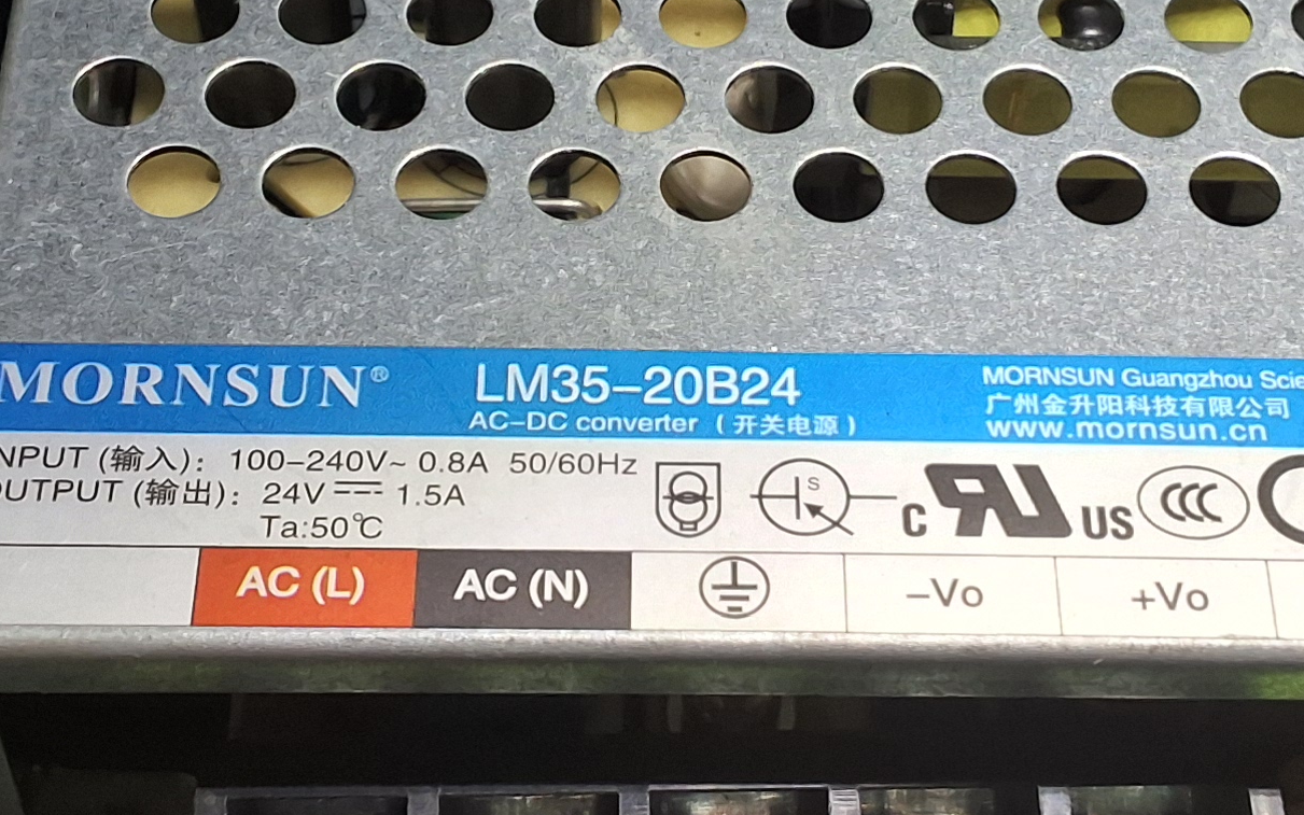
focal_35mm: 80
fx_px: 2843
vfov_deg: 16.3
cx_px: 687
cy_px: 276
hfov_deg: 25.8
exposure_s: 1/120
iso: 64
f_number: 1.9
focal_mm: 2.91
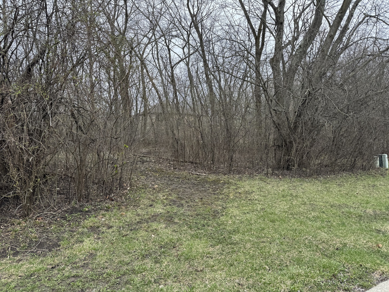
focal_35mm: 24
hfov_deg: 71.6
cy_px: 146
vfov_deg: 56.8
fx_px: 270
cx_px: 194
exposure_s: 1/1238
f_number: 1.78
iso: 80
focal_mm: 6.76
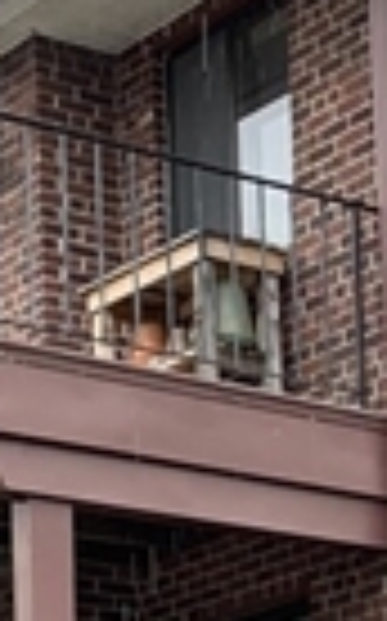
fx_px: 2587
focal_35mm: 153
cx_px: 472
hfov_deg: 8.5
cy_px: 1107
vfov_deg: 12.5
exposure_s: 1/179
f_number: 1.8
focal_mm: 4.25
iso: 25
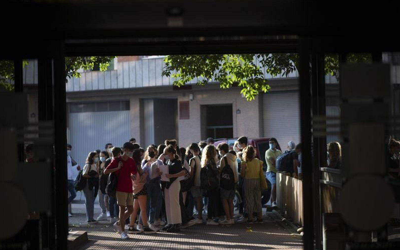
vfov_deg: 15.0
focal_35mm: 87
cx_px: 200
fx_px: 949
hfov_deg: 23.8
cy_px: 133
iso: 250
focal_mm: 85
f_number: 2.2
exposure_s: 1/1250
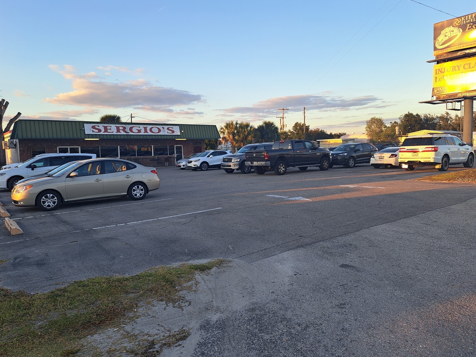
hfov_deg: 69.4
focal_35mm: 25
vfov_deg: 54.9
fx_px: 344
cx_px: 237
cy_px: 179
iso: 50
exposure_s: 1/233
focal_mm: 5.23
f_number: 1.8
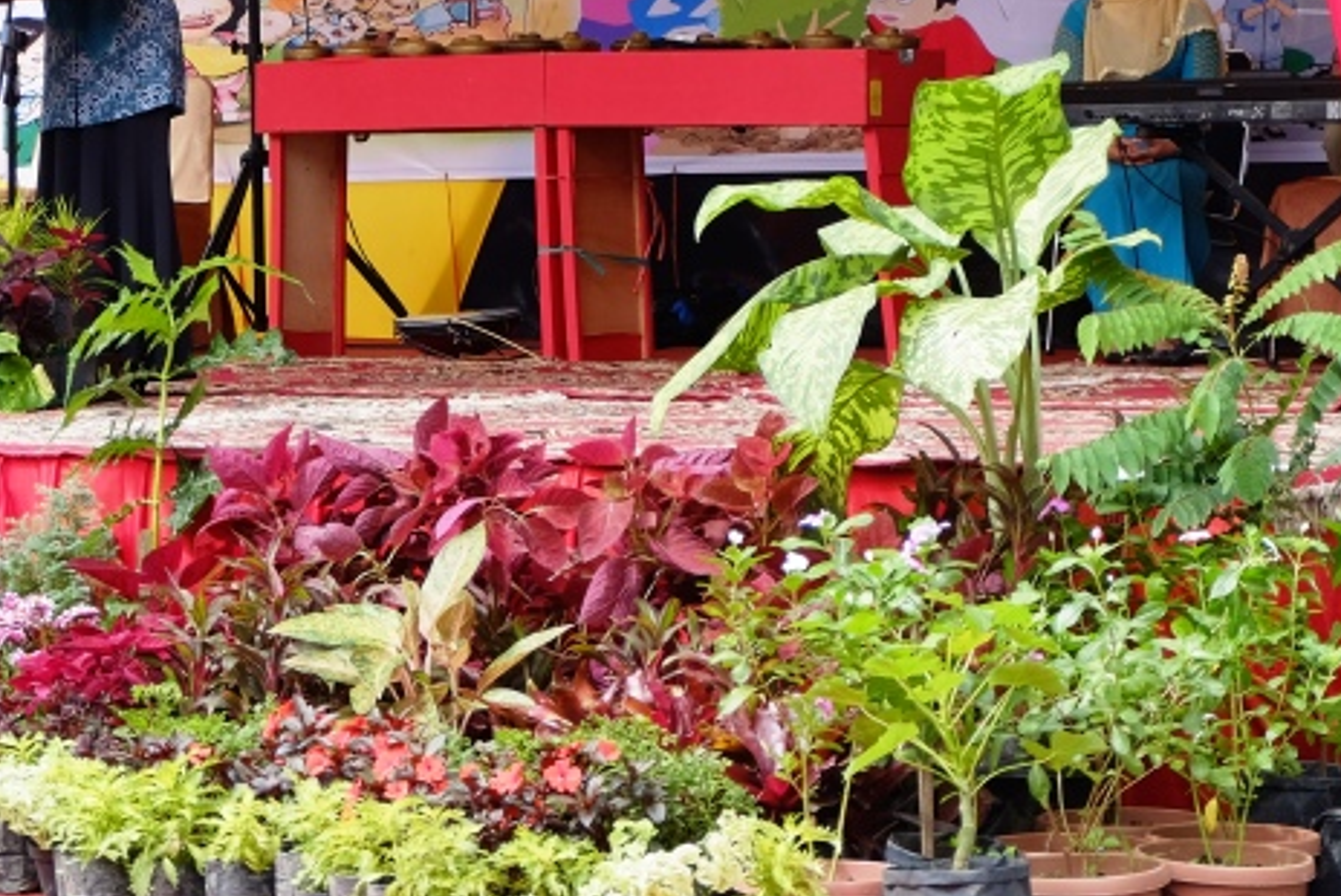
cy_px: 186
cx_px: 263
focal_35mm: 139
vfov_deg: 9.9
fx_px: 5181
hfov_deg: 14.7
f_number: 5.6
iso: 400
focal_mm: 41.8
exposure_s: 1/400
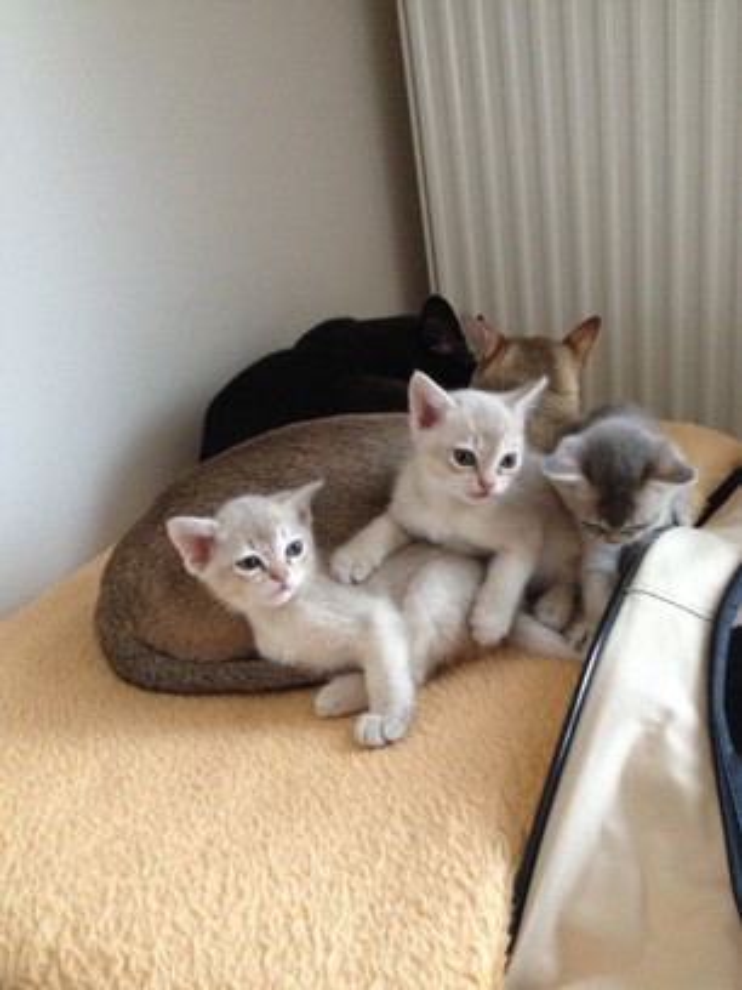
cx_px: 371
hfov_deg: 40.7
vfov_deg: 52.6
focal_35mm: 35
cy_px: 495
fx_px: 1000
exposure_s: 1/15
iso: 400
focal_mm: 4.28
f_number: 2.4
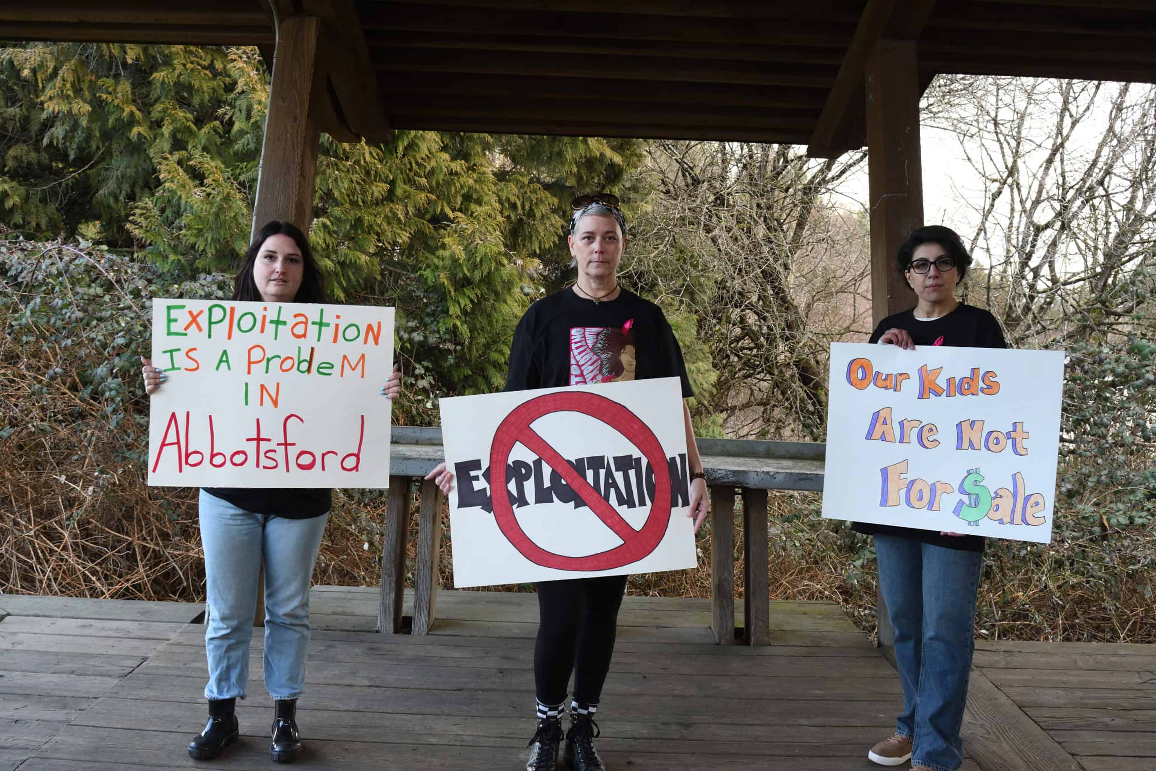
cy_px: 386
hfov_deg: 51.9
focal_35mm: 37
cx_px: 578
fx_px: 1188
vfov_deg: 35.9
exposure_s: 1/50
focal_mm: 25
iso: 500
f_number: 8
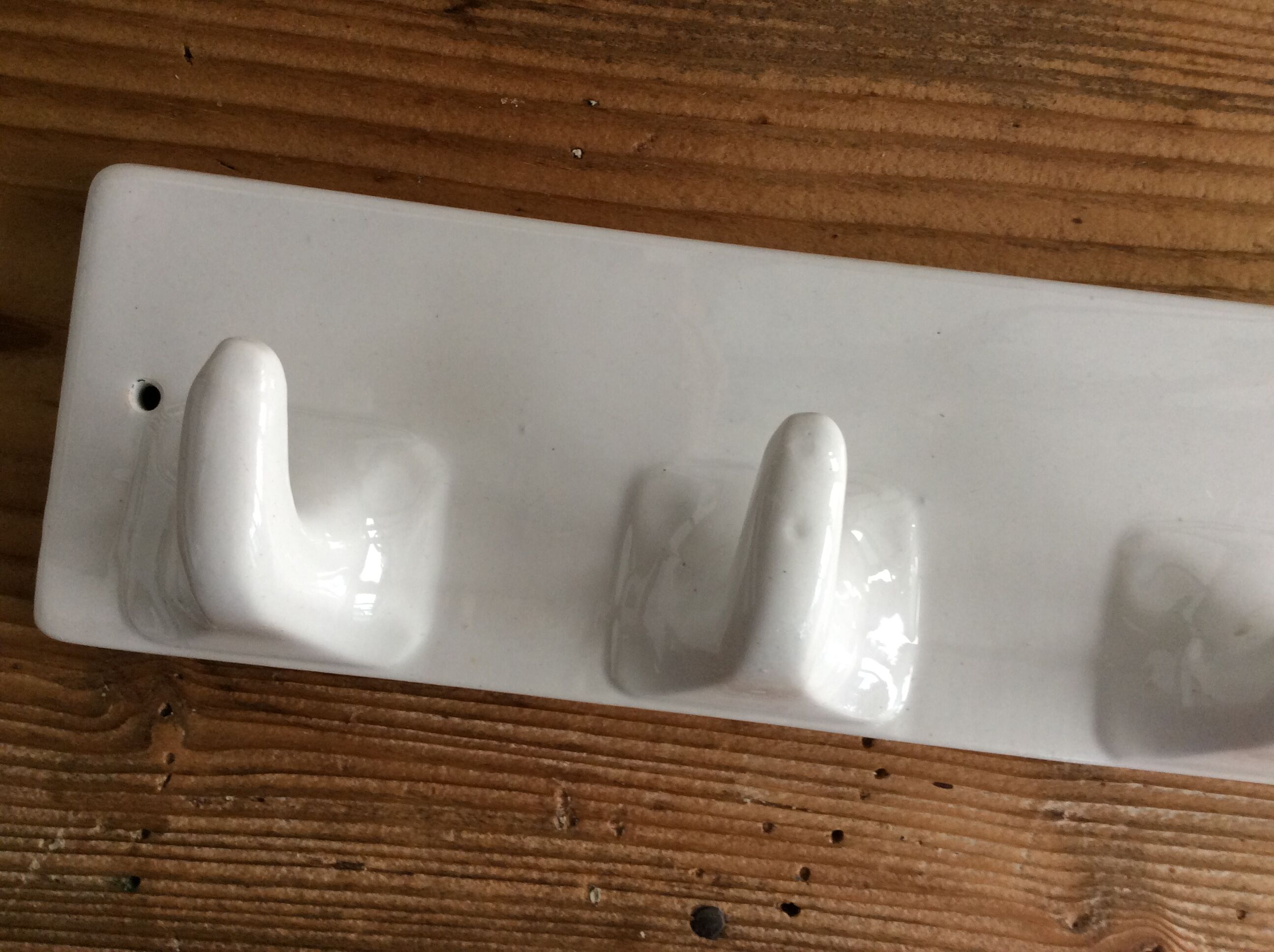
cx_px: 637
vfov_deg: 44.1
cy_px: 476
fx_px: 1176
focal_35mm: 32
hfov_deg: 56.9
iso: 64
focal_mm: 3.3
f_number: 2.4
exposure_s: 1/25
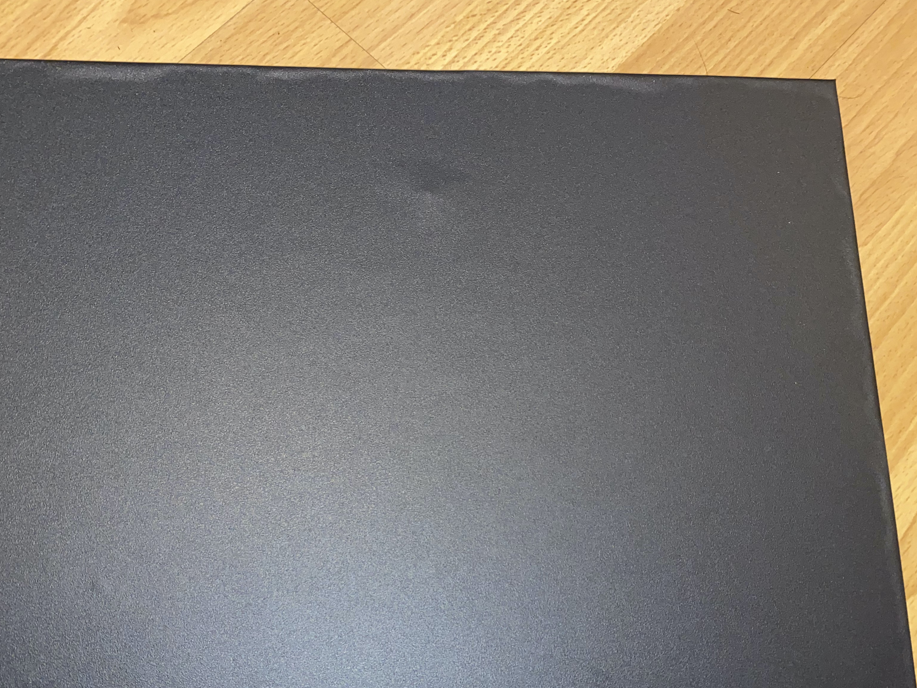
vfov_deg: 41.4
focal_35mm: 34
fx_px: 901
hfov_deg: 53.9
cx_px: 415
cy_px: 442
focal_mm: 4.25
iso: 80
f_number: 1.8
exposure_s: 1/9
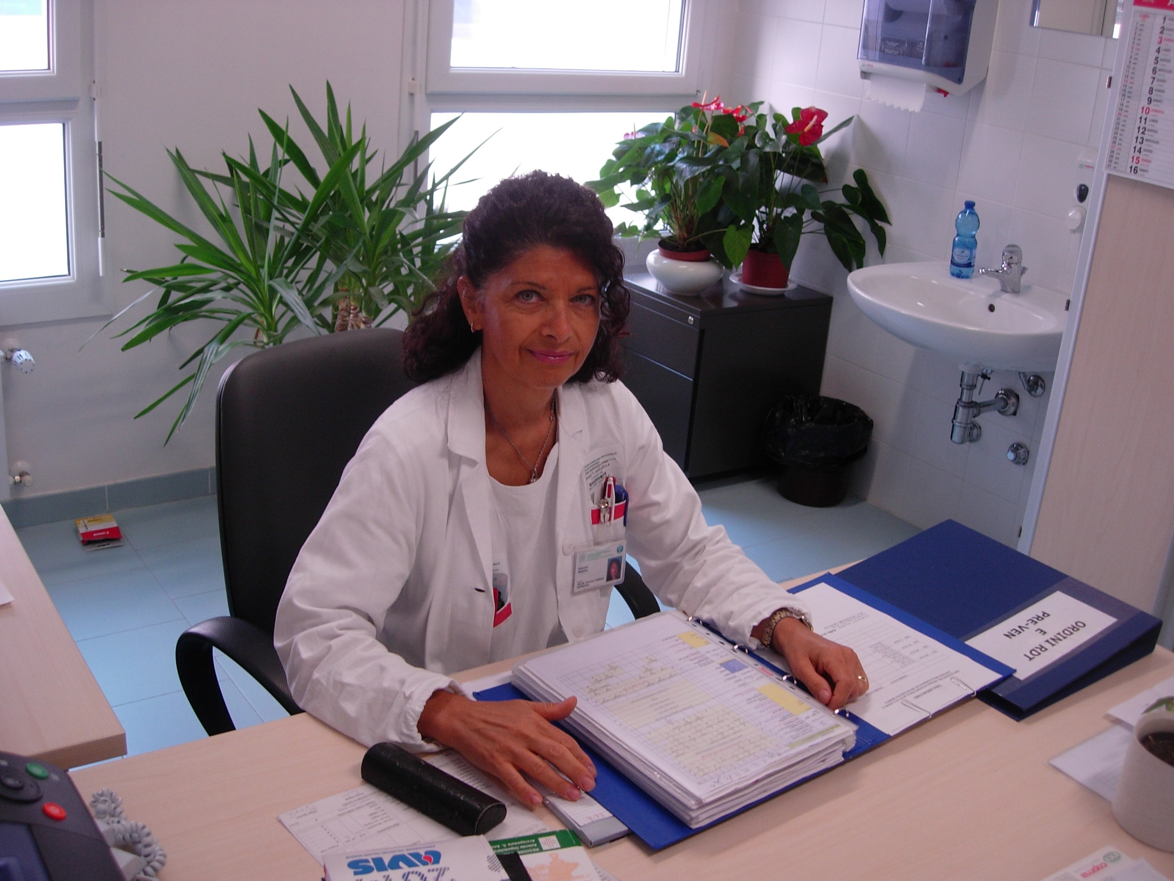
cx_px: 587
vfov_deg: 37.7
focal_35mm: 38
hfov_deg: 49.0
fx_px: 1289
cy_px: 440
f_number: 2.8
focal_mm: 7.8
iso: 79
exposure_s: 1/33.9
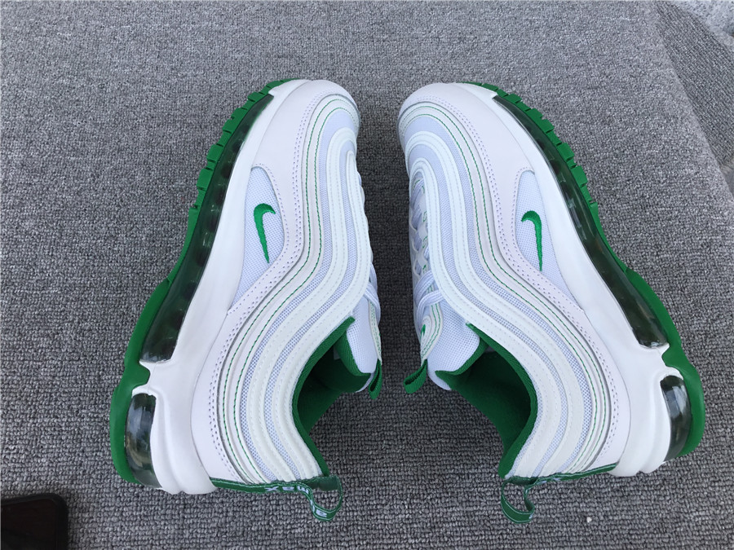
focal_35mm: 31
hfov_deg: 58.4
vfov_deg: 45.4
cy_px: 275
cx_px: 367
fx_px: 657
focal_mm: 3.3
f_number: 2.4
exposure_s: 1/328
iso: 25
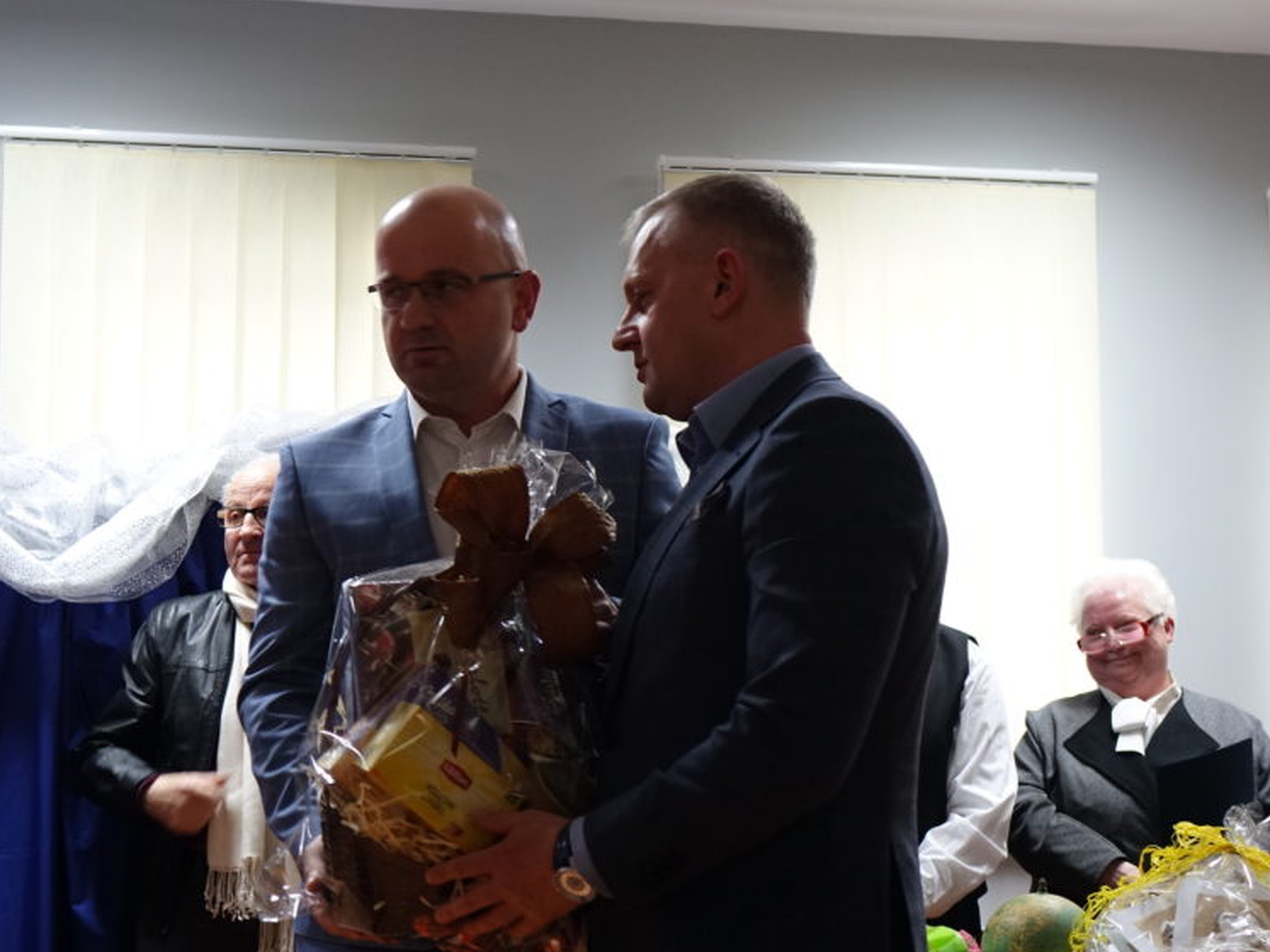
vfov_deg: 25.2
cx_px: 510
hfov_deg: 33.1
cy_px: 565
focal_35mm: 58
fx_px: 2128
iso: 800
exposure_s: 1/40
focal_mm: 16.09
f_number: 2.8
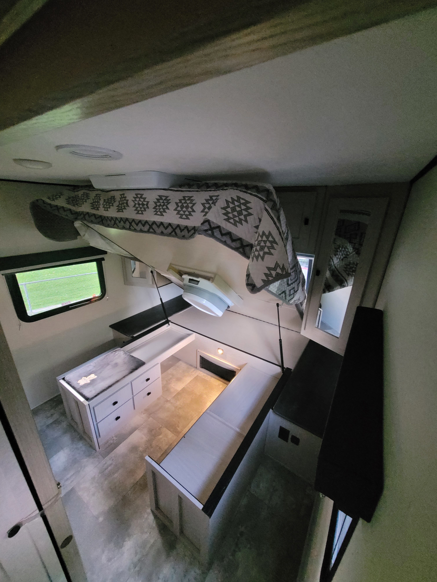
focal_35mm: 13
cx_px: 218
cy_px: 291
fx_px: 219
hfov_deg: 89.9
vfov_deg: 106.2
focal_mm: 1.74
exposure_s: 1/24
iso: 1000
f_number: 2.2
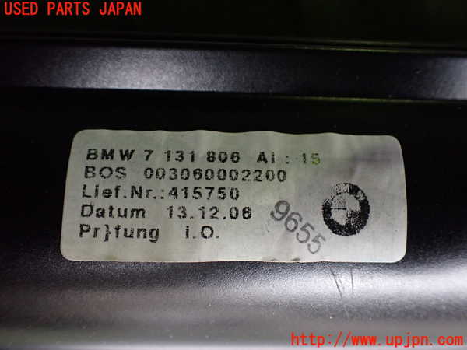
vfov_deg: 46.8
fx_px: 405
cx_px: 234
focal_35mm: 30
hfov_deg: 60.0
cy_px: 175
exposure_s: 1/125
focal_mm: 5.4
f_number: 2.3
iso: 400
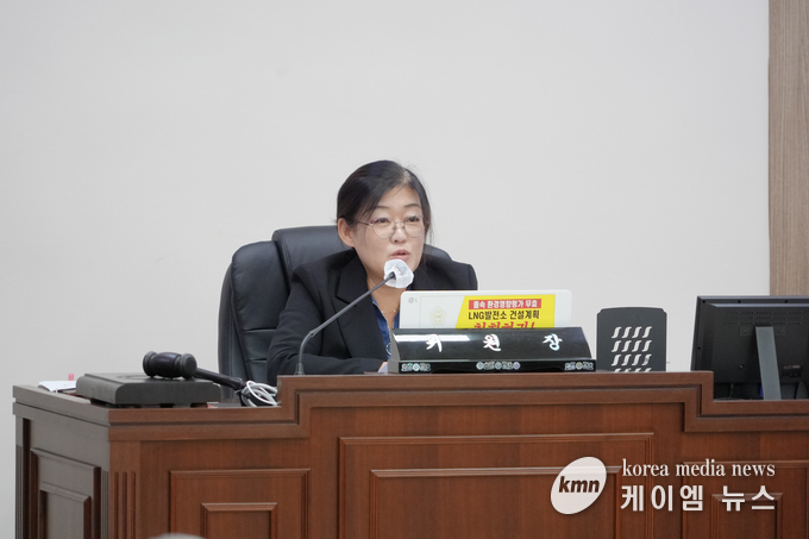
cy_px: 270
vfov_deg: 5.7
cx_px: 404
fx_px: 5392
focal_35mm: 240
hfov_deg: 8.6
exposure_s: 1/250
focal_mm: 240
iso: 3200
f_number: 6.3
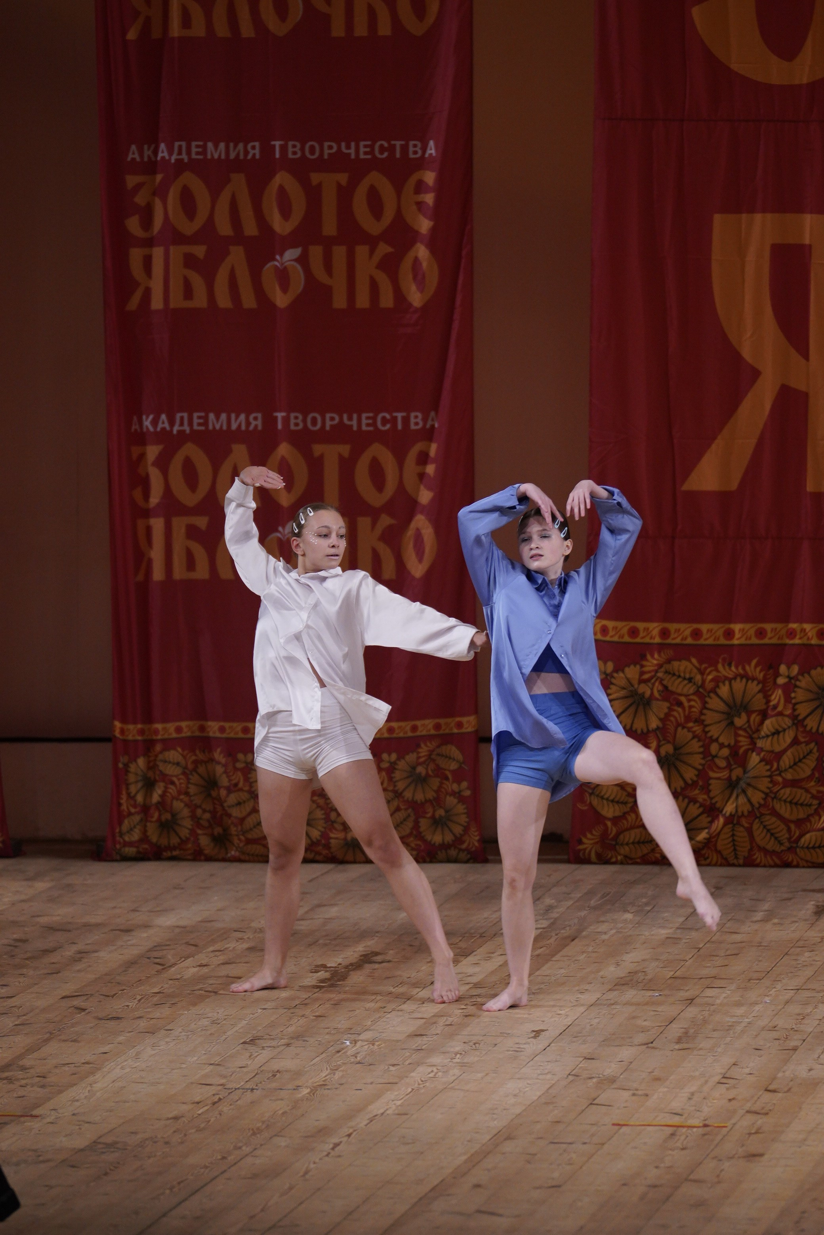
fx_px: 7862
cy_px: 618
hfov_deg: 6.0
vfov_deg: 9.0
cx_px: 412
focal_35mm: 229
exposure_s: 1/400
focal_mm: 153
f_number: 2.8
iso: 1250
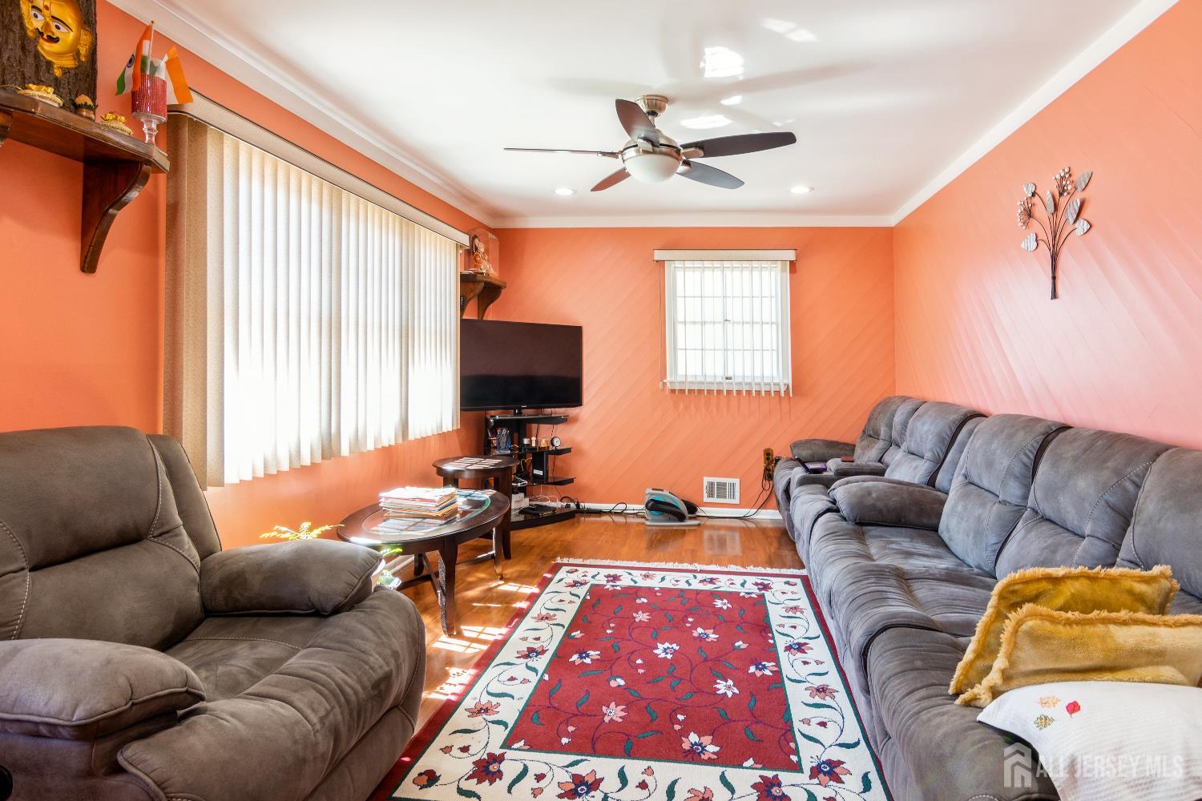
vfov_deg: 67.4
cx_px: 601
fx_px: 601
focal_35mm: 18
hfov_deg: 90.0
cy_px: 400
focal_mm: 12
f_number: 8
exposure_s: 1/2.5
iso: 100
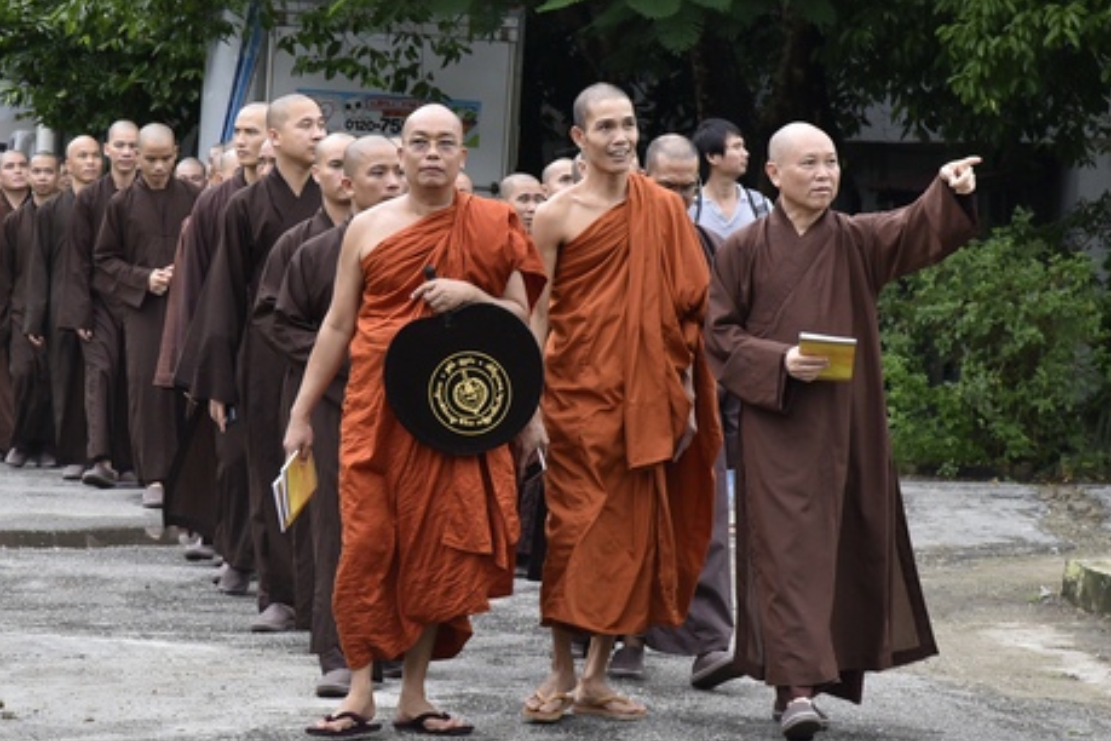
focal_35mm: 170
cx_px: 445
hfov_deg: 12.1
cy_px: 282
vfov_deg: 8.1
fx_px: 5246
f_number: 11
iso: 500
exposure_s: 1/80
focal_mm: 120
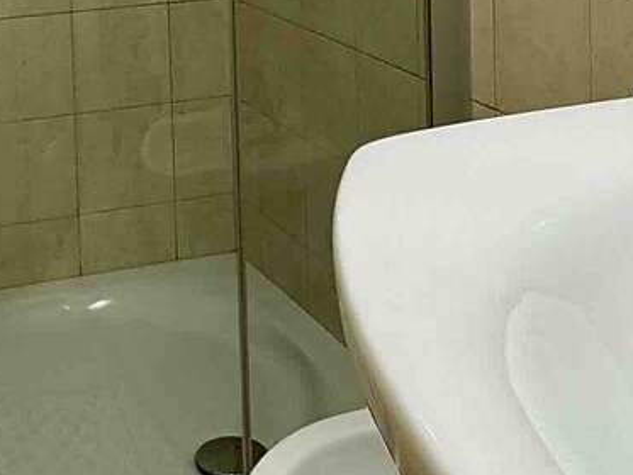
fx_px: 1317
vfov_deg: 18.7
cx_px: 151
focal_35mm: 72
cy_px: -173
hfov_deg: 26.6
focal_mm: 2.22
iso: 200
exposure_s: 1/100
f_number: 2.2
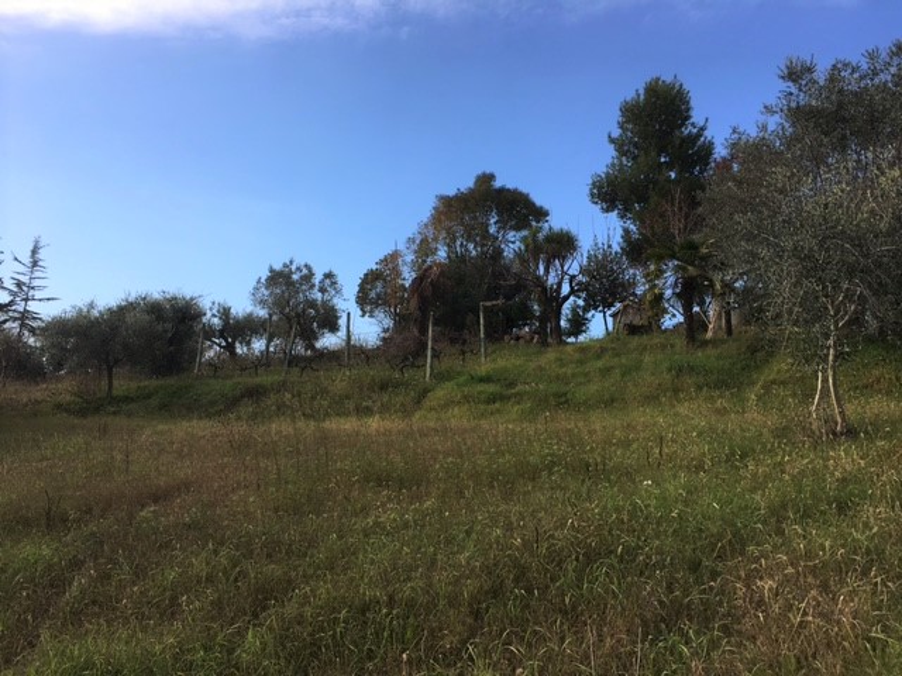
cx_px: 451
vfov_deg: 48.2
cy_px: 338
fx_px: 756
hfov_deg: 61.7
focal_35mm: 29
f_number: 2.2
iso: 25
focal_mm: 4.15
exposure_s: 1/1166
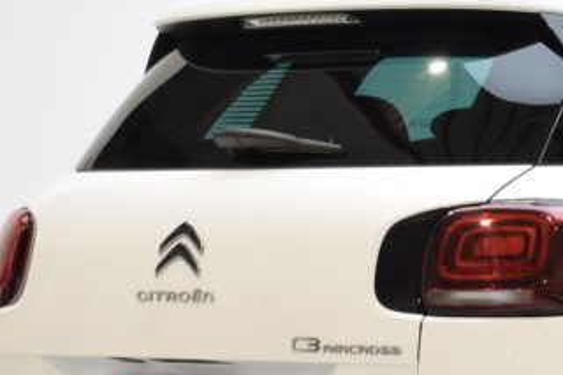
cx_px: 841
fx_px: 4173
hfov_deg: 7.6
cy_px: 315
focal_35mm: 267
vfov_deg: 5.1
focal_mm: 38
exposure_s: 1/4
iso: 100
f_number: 10
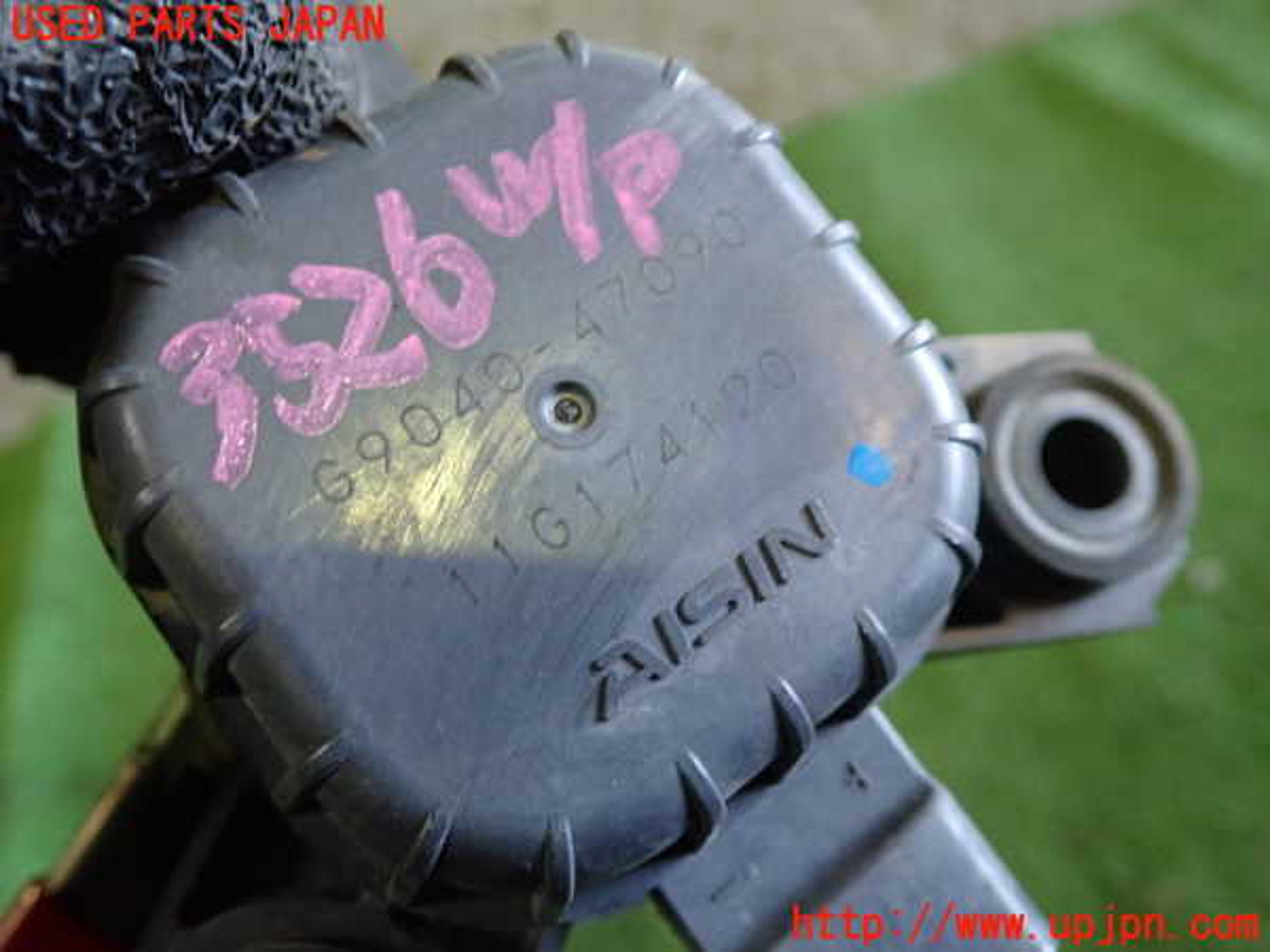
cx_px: 635
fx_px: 1101
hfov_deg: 60.0
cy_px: 476
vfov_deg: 46.8
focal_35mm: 30
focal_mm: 5.4
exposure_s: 1/30
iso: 400
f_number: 2.3
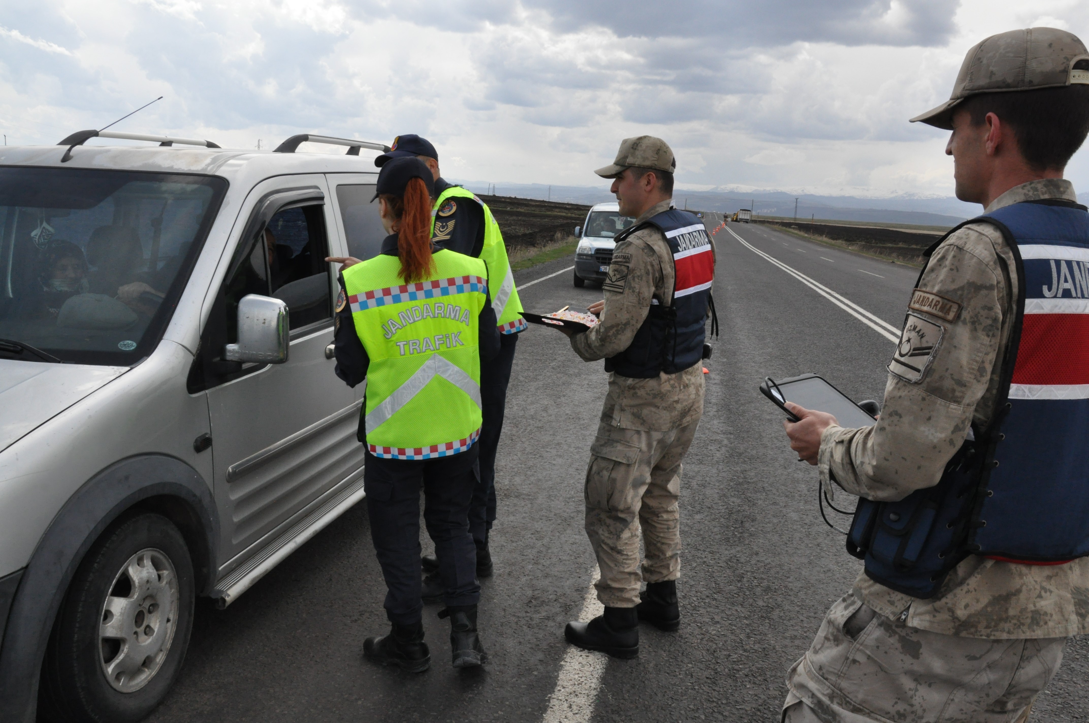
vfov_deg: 41.6
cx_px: 544
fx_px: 952
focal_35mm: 32
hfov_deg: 59.6
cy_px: 362
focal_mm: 21
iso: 1000
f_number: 14
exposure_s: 1/640
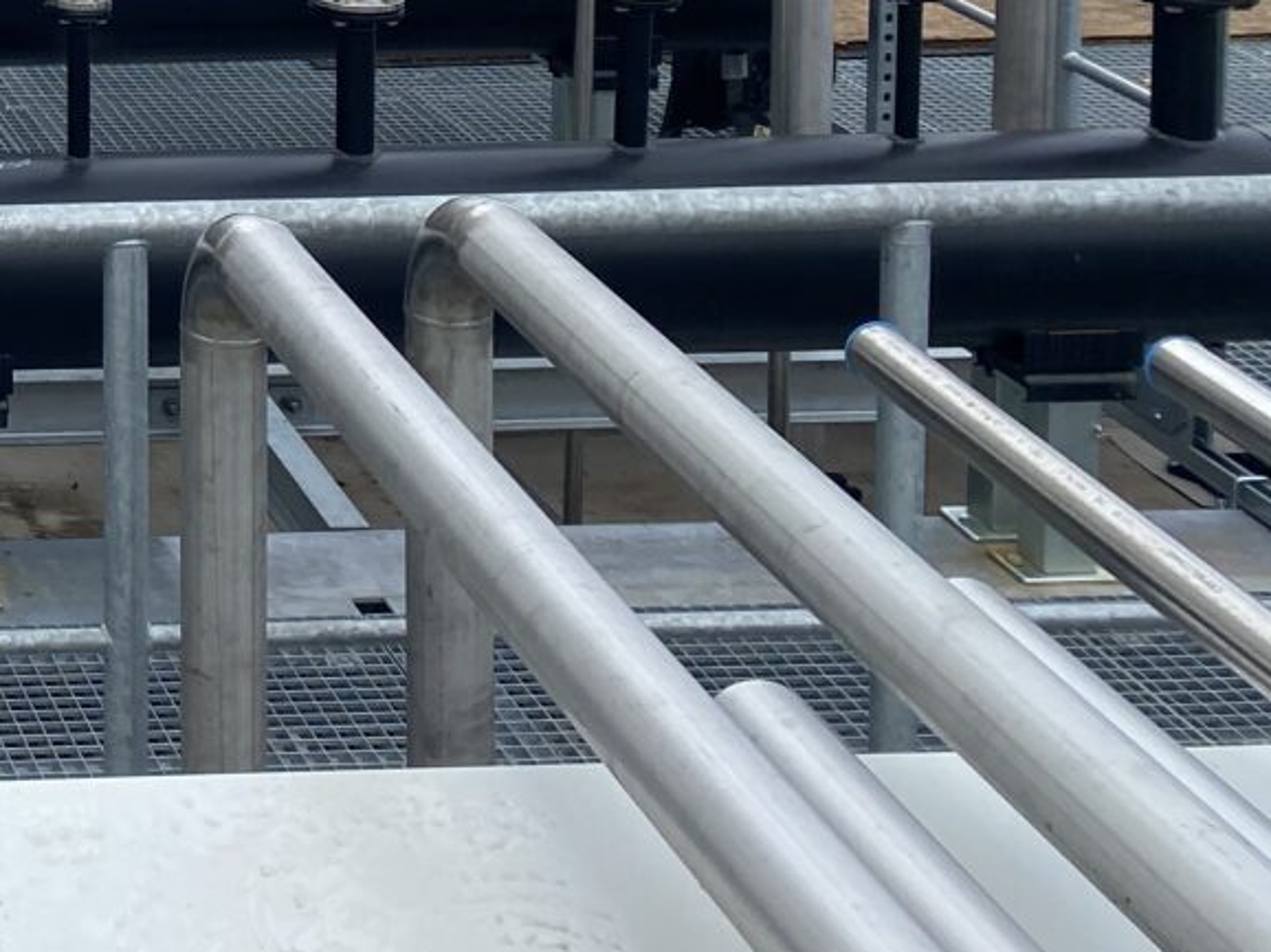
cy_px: -503
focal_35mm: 81
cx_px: -666
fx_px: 2973
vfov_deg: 16.5
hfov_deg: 20.5
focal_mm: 4.25
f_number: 1.8
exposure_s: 1/2410
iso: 32
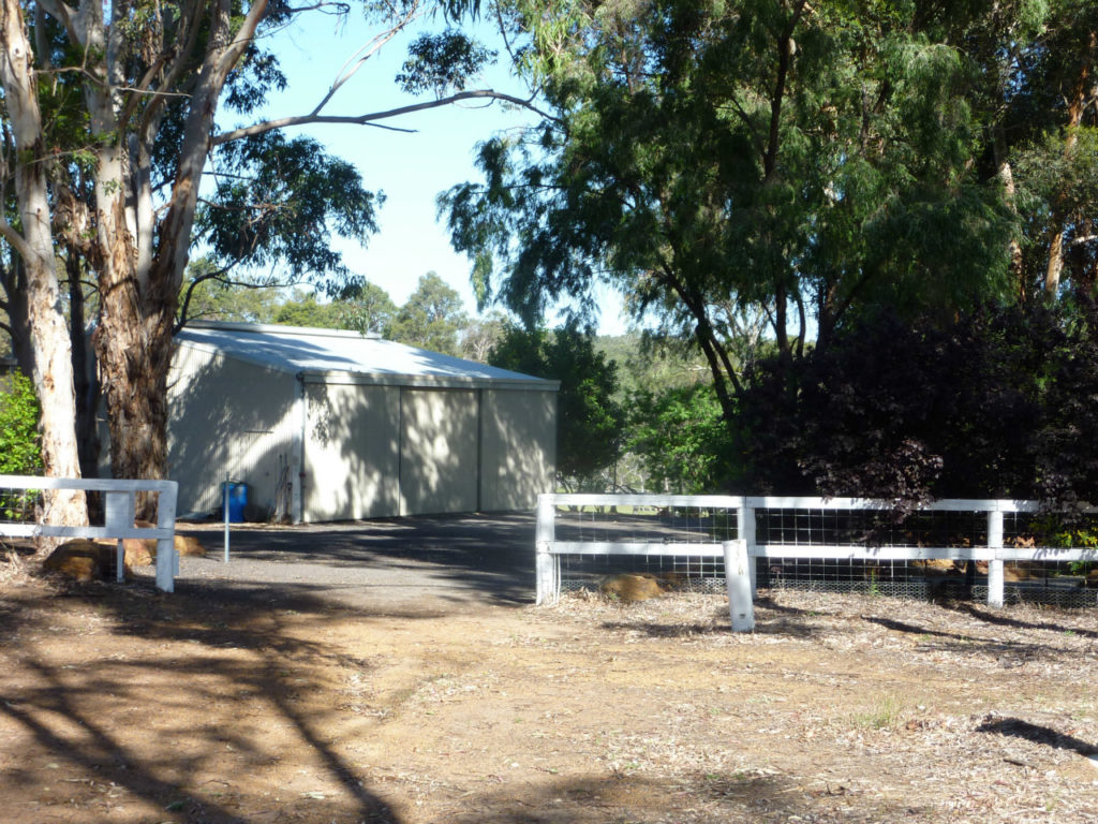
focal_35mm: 59
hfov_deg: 32.7
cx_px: 549
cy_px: 412
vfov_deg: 24.8
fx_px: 1871
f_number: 3.9
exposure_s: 1/250
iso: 80
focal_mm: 9.7
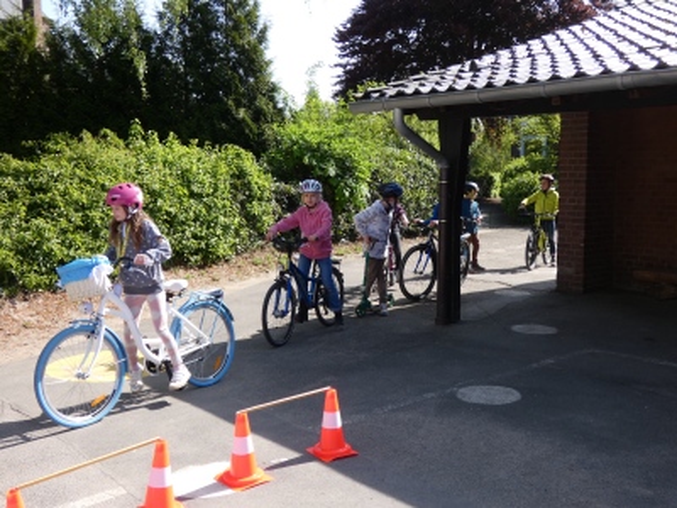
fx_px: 802
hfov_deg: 45.8
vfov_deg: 35.1
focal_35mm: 41
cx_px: 338
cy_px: 254
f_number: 3.6
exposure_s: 1/400
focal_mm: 7.3
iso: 80
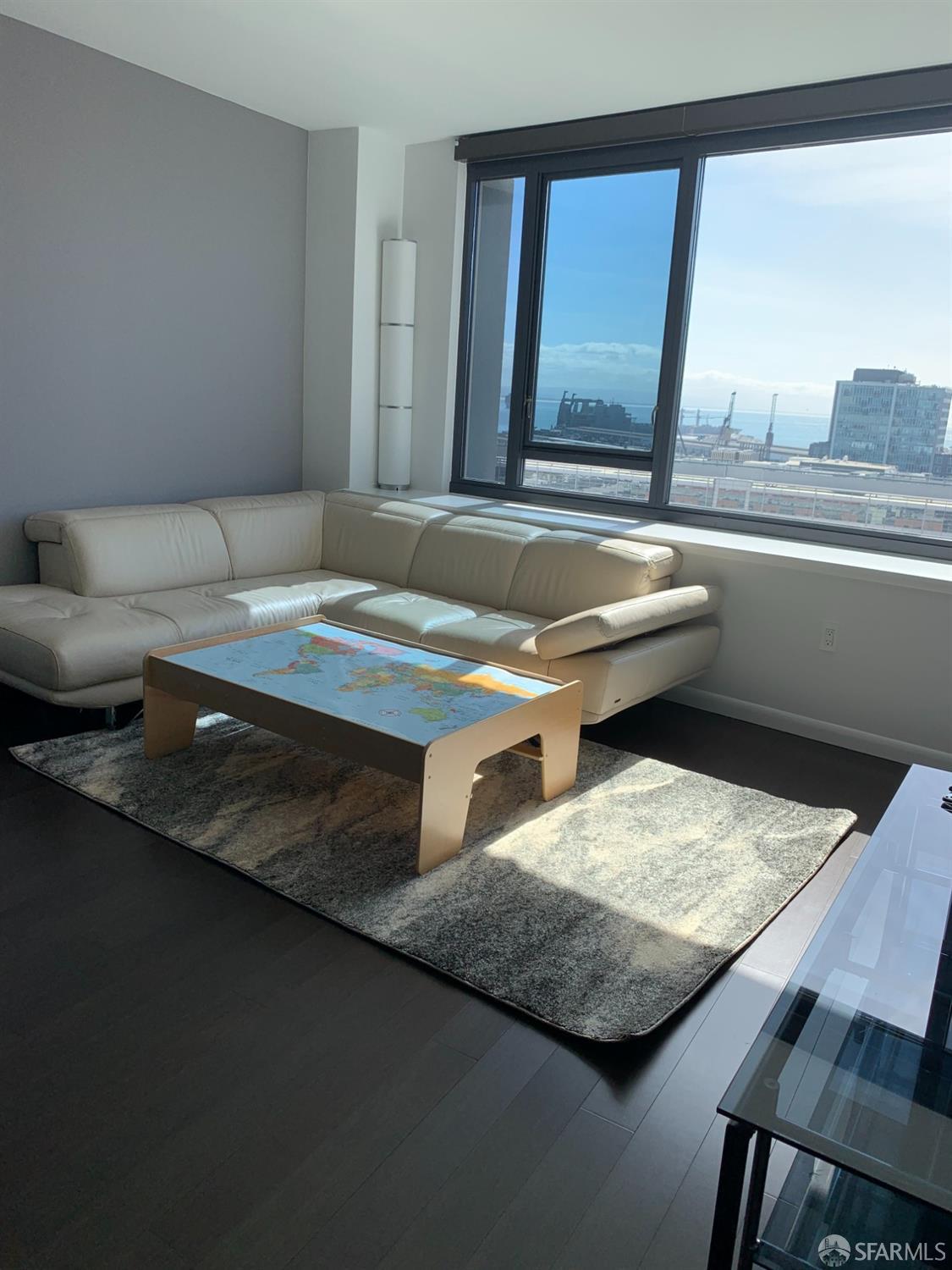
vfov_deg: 67.3
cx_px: 476
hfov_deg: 53.1
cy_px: 635
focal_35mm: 26
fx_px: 953
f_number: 1.8
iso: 25
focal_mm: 4.25
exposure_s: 1/692
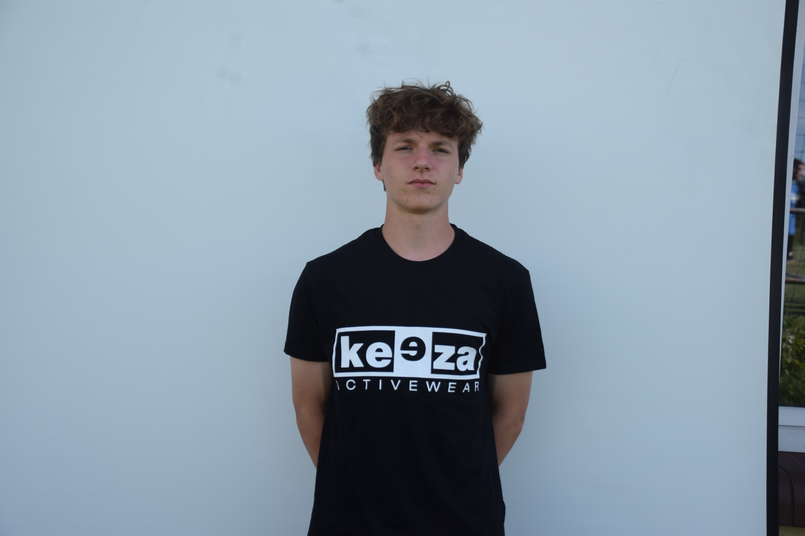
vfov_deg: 23.8
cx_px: 402
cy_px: 268
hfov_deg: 35.1
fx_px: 1274
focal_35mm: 57
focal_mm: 38
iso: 400
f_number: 4.2
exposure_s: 1/1000
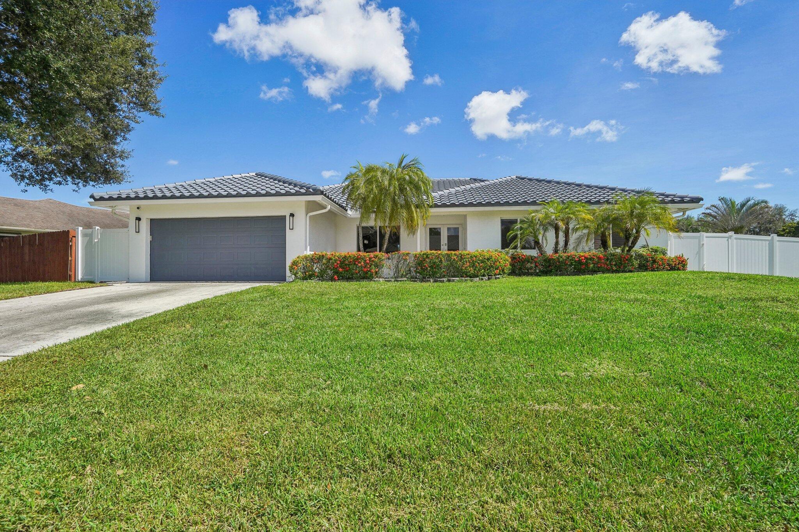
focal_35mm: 16
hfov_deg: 96.7
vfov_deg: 73.7
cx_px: 400
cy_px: 266
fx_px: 355
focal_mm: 16
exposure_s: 1/1250
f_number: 8
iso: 400
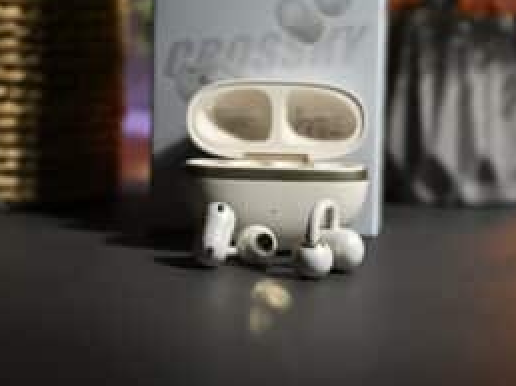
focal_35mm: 131
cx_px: 256
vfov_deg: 11.3
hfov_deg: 15.1
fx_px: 1951
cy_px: 142
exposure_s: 1/100
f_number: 4
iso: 200
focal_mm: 90
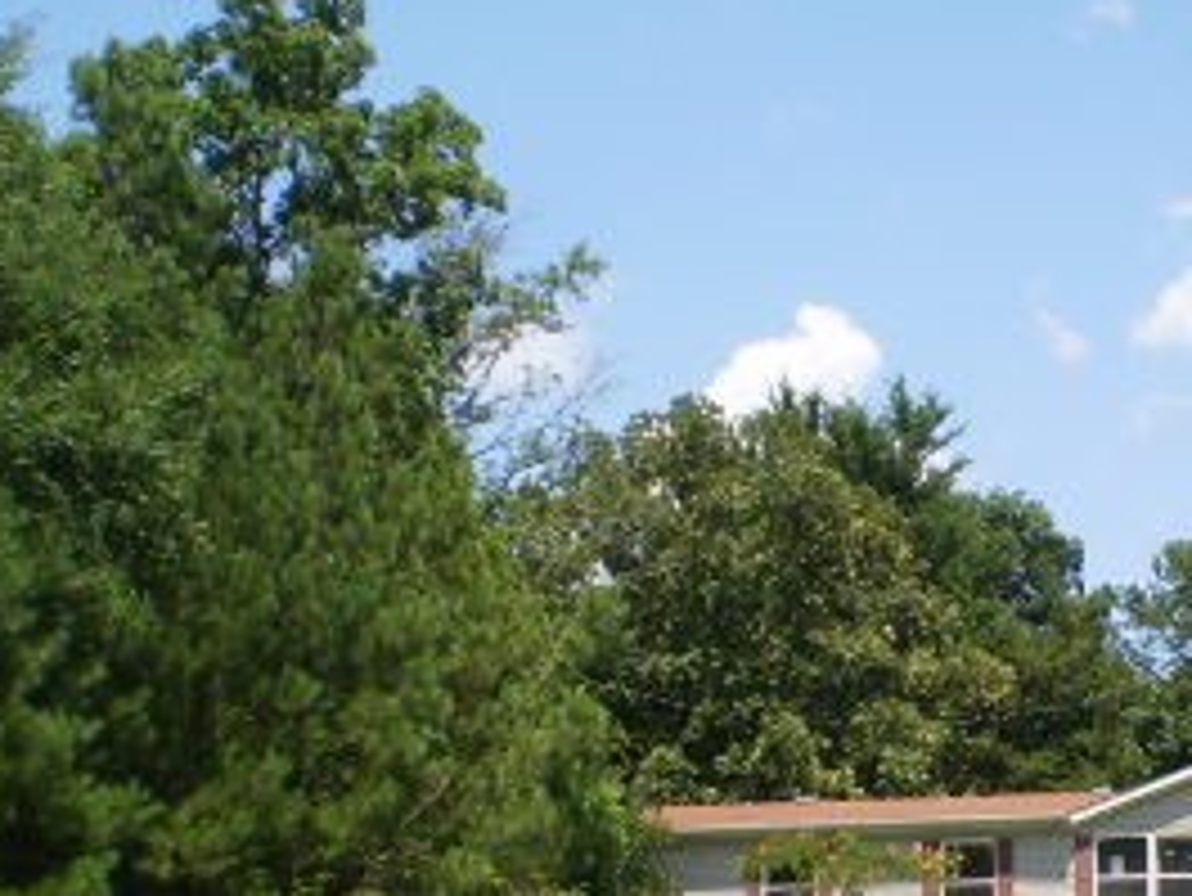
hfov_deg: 22.0
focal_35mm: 87
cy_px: 842
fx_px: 2997
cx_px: 1048
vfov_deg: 16.7
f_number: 4.6
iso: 64
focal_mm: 6.3
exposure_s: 1/500
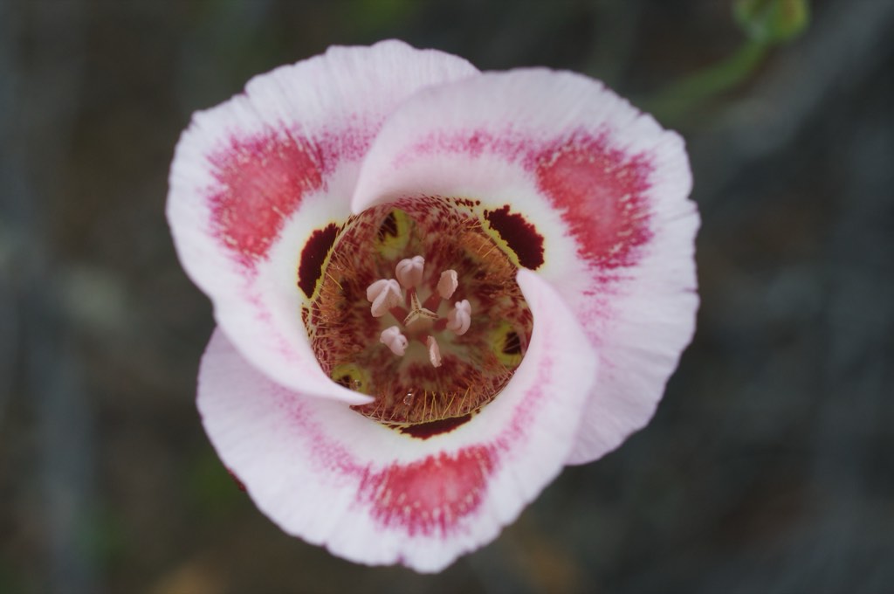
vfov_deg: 15.1
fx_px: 2232
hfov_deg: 22.6
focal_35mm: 90
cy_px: 297
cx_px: 447
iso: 400
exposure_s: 1/320
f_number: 9
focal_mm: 60
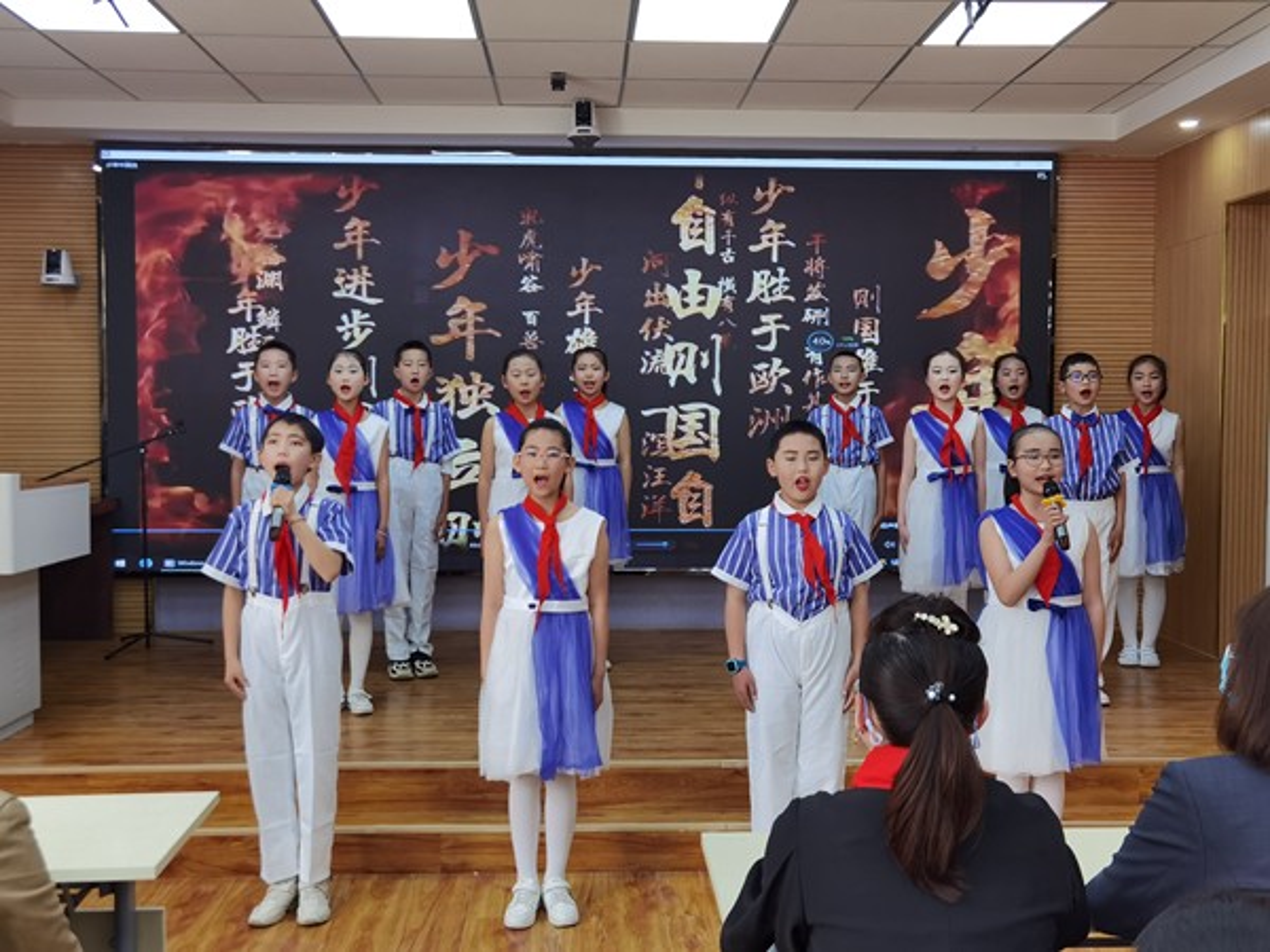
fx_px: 1284
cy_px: 476
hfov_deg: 52.6
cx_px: 635
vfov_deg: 40.7
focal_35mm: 35
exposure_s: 1/100
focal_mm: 6.71
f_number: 1.9
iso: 64
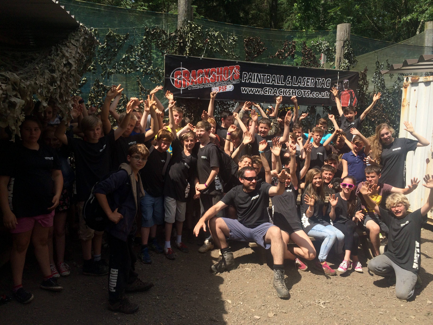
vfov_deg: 46.8
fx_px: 375
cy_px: 162
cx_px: 216
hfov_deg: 60.0
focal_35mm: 30
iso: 40
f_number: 2.2
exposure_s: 1/1709
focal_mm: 4.12
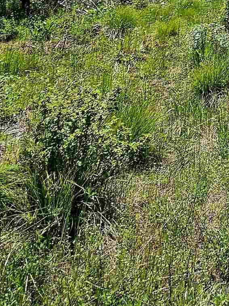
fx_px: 468
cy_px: -76
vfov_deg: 30.0
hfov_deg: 24.7
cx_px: 278
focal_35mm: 53
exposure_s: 1/2500
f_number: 2.2
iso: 50
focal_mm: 2.2
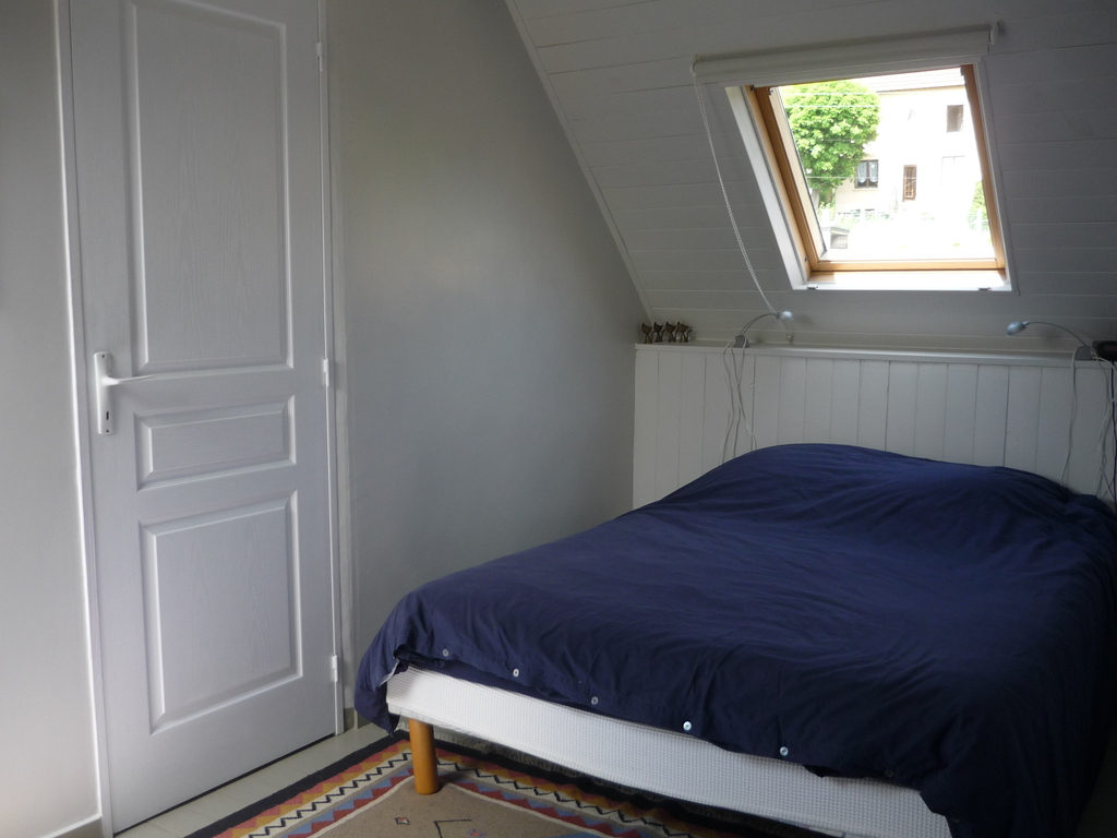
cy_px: 419
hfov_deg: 55.4
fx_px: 1065
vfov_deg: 42.9
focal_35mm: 33
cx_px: 558
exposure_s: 1/100
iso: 100
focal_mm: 5.5
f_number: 2.8
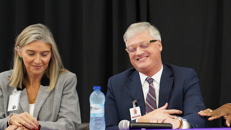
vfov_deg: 8.1
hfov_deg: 14.3
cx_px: 198
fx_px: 913
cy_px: 90
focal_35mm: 149
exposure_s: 1/160
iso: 3200
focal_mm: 75
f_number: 2.8
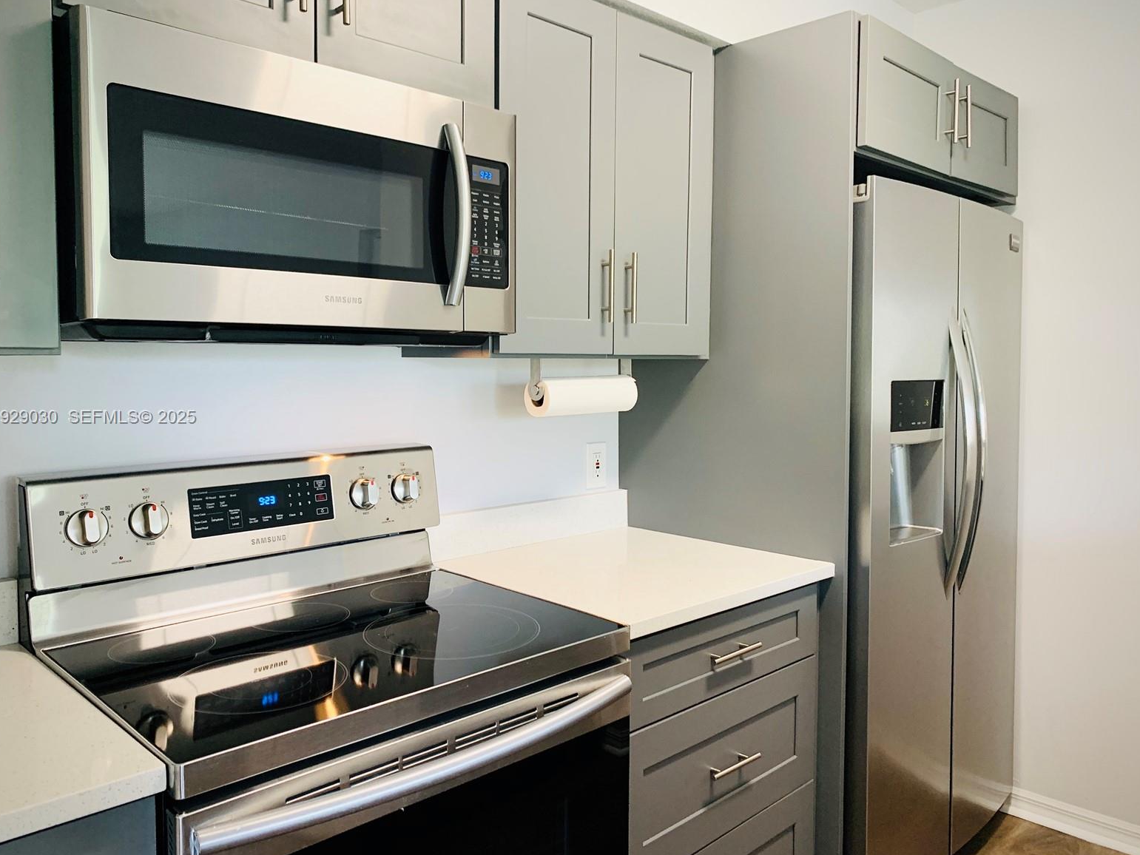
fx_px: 889
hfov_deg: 65.3
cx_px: 557
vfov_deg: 51.4
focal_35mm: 27
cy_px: 418
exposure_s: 1/60
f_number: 1.8
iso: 160
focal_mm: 4.25
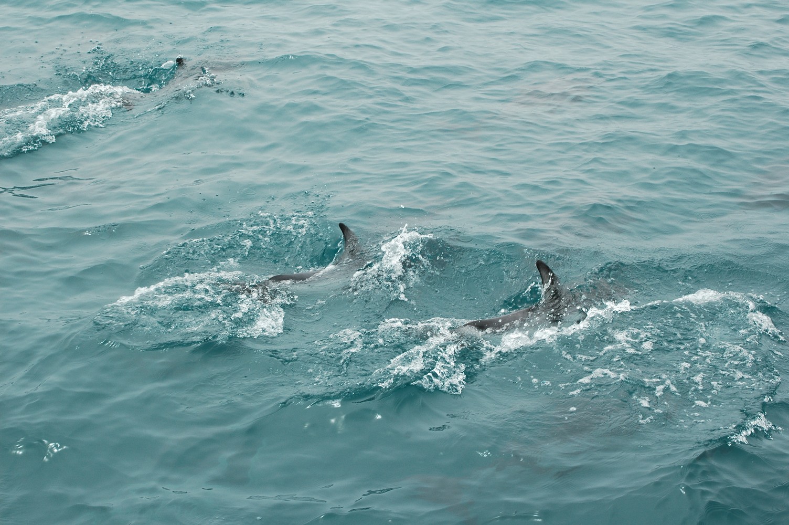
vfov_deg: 16.2
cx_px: 394
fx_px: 1839
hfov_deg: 24.2
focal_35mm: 84
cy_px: 262
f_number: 10
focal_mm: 56
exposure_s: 1/320
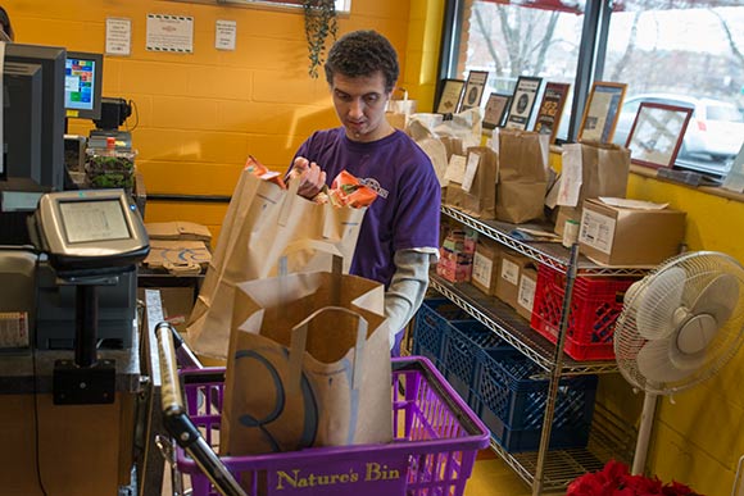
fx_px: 661
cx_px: 372
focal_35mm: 32
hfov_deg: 58.7
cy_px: 248
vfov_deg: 41.1
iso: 1250
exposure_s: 1/180
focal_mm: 32
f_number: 4.8
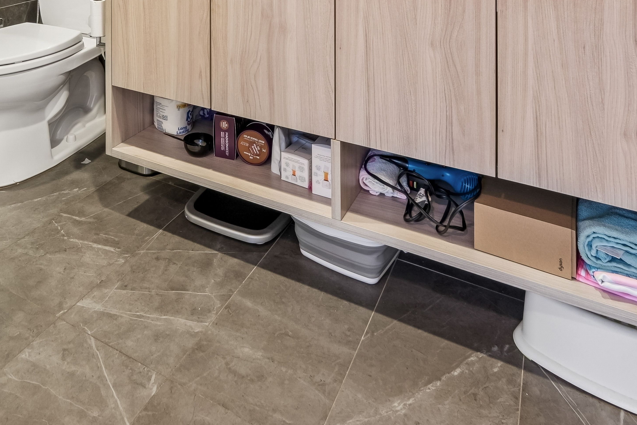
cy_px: -108
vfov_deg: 32.5
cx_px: 211
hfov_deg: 57.4
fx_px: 566
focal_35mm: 32
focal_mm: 8
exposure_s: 1/1.67
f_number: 8
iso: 200
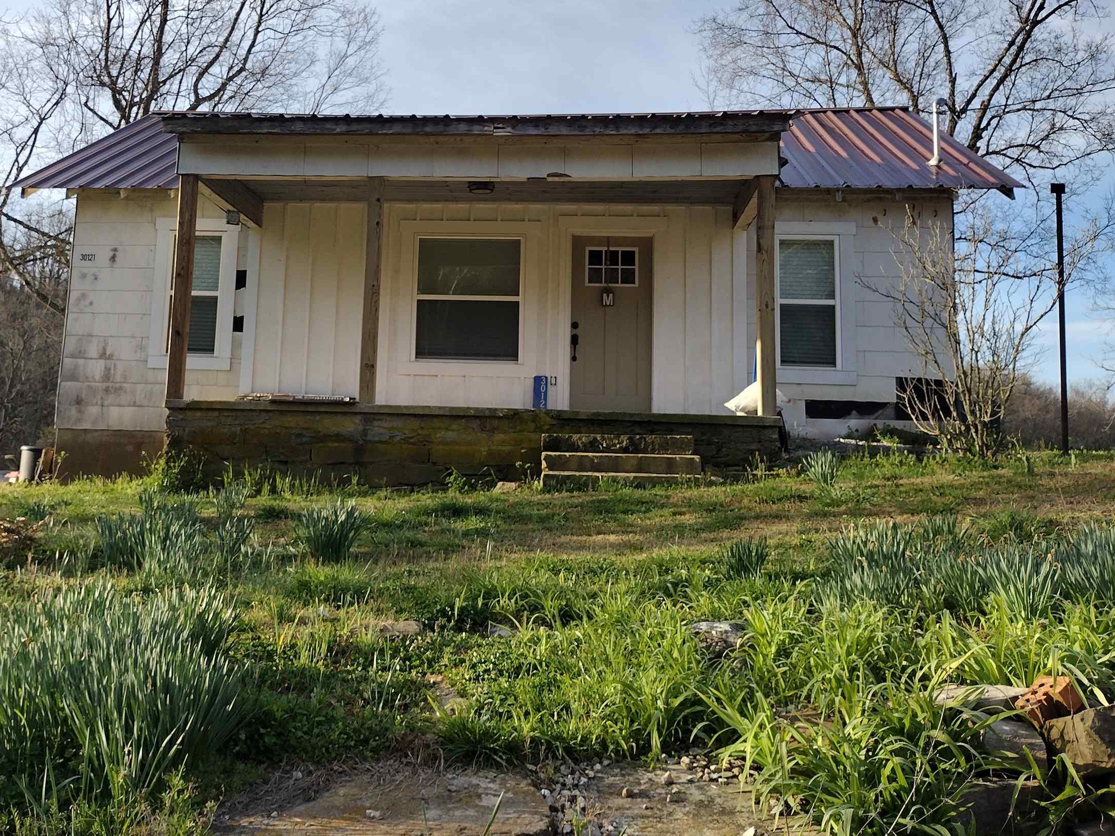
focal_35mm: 38
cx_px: 443
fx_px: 1224
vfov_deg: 37.4
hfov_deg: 48.7
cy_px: 288
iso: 100
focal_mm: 4.71
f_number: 1.7
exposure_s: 1/1380
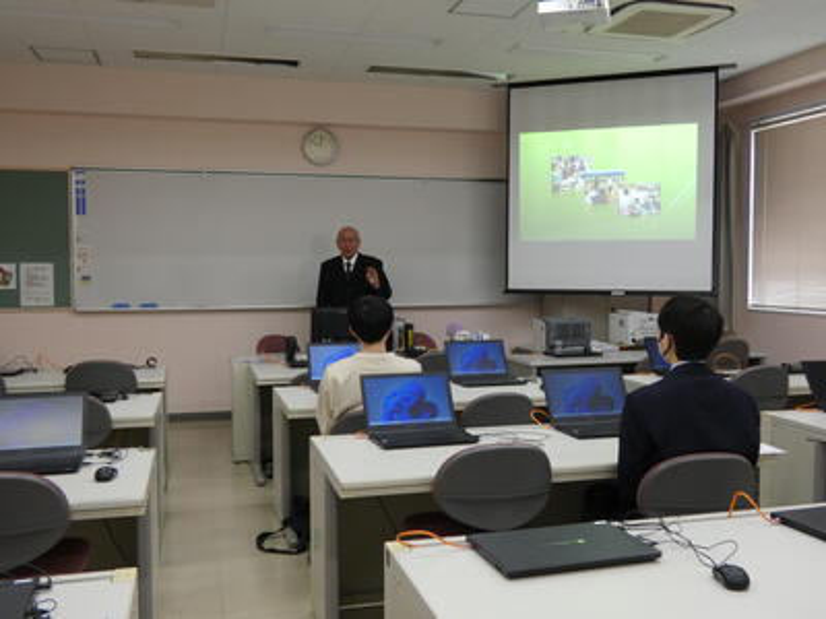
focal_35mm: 35
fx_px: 835
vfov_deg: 40.7
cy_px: 310
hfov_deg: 52.6
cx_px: 413
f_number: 3.4
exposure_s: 1/80
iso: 200
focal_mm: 6.2
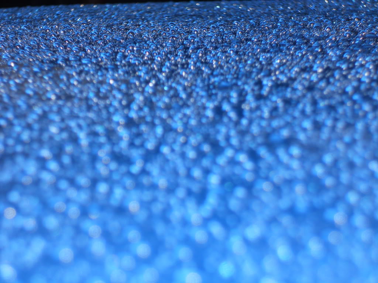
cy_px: 142
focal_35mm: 108
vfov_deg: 13.7
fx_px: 1179
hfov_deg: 18.2
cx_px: 189
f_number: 5.9
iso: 80
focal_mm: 19.6
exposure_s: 1/60
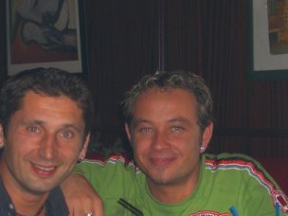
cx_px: 125
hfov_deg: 14.7
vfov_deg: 11.0
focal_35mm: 134
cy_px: 188
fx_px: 1115
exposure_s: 1/60
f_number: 4
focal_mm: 14.2
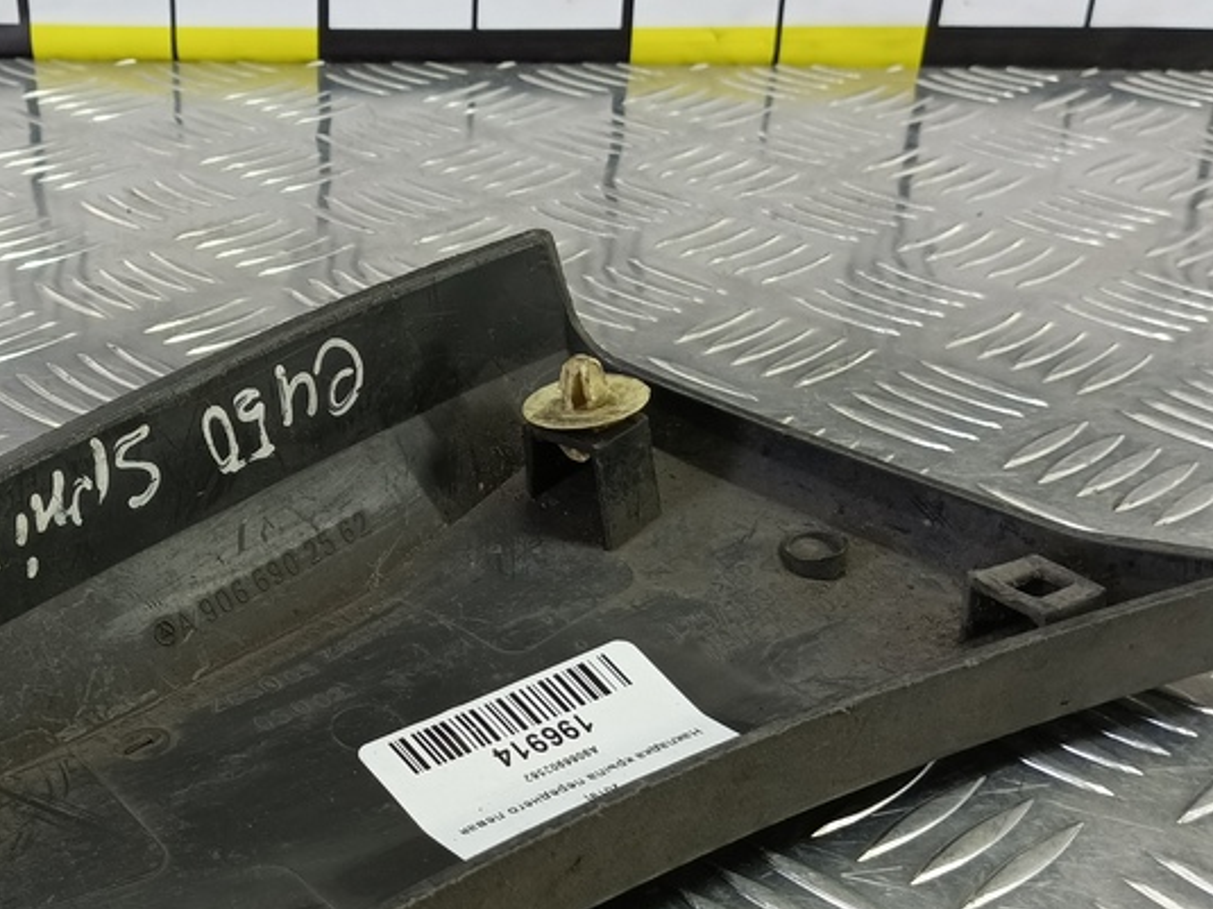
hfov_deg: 42.0
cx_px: 342
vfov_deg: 32.4
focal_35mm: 44
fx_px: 1541
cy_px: 662
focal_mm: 4.11
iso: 146
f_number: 1.6
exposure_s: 1/50
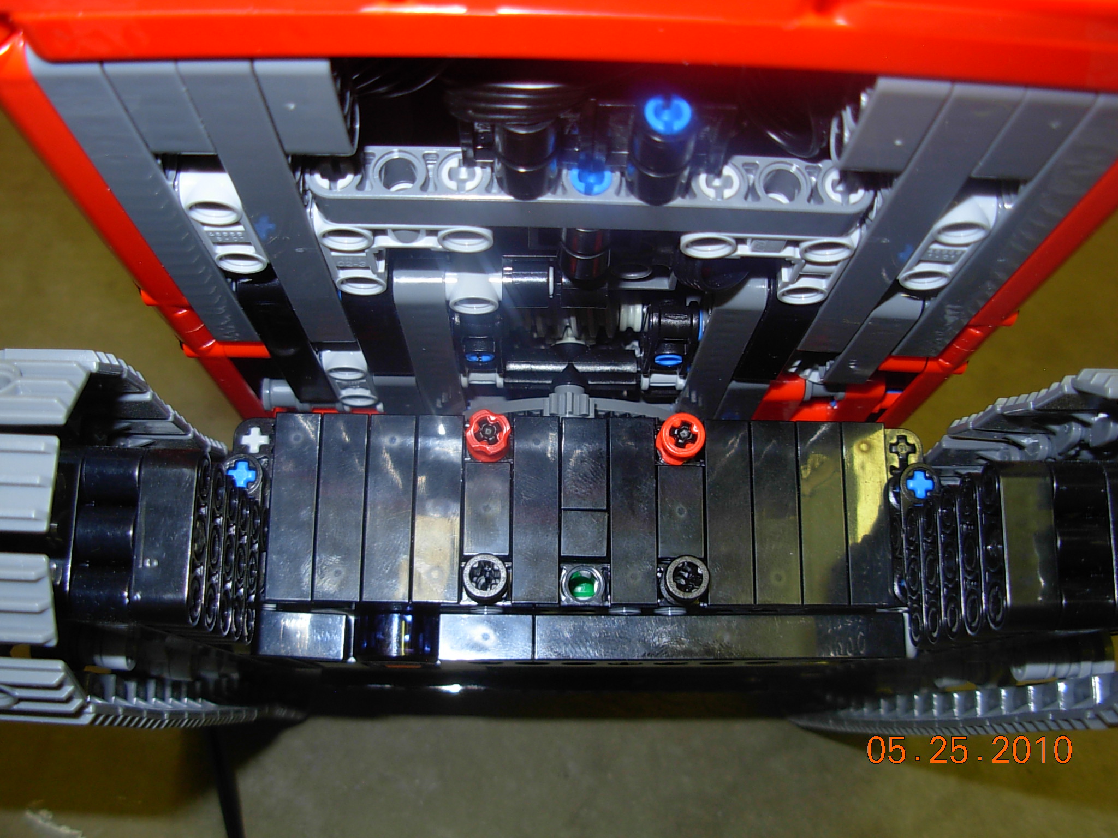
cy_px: 419
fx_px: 1227
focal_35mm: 38
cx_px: 559
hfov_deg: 49.0
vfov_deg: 37.7
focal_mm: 6.3
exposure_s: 1/22.6
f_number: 2.9
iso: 79
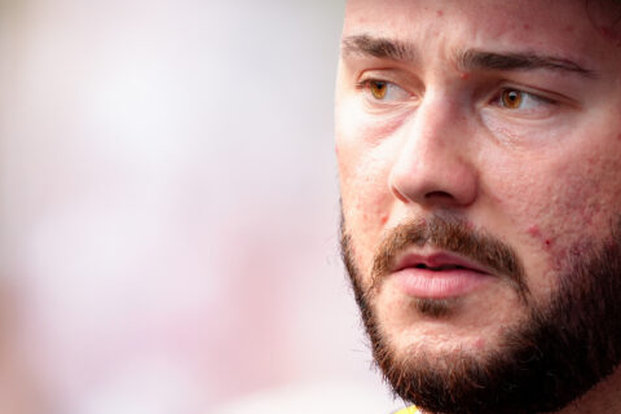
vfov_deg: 1.3
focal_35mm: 1041
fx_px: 17956
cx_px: 675
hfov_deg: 2.0
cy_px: 278
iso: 1000
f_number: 2.8
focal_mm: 400
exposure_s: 1/1600
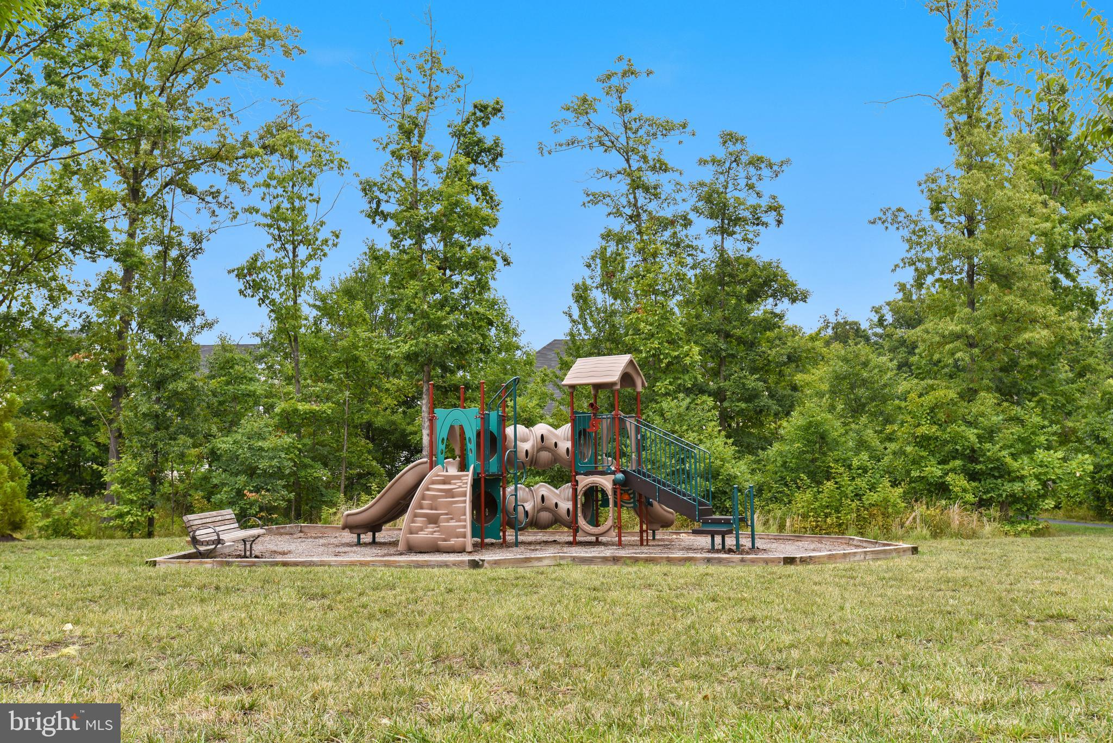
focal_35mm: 35
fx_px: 1082
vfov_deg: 37.9
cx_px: 556
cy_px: 372
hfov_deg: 54.4
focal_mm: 35
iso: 400
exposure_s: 1/320
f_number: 9
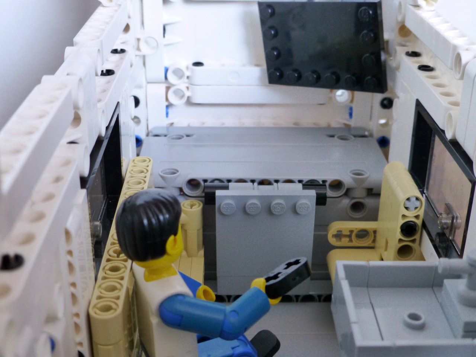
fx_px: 701
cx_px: 238
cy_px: 178
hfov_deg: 37.5
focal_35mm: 51
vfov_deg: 28.6
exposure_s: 1/10
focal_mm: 9
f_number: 4.4
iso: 400
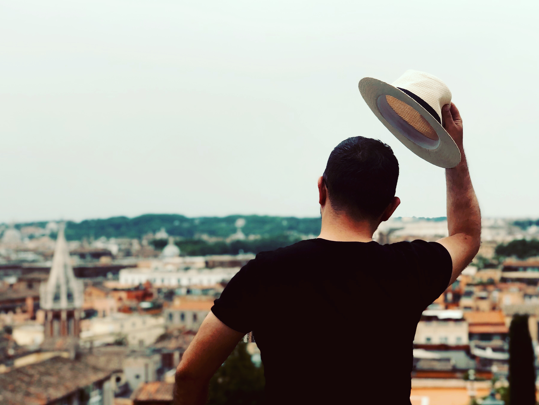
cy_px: 195
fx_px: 903
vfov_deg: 25.2
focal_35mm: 58
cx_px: 294
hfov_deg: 33.2
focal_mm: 6
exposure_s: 1/960
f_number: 2.4
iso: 16
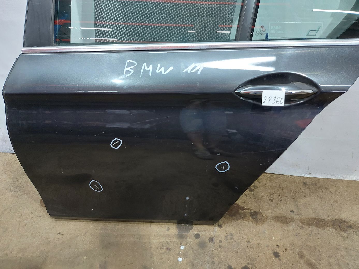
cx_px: 180
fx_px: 249
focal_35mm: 24
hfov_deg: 71.6
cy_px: 134
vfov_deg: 56.8
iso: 200
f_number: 1.8
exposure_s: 1/33
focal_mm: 5.23
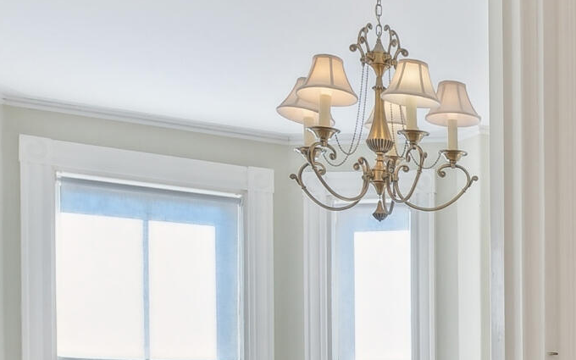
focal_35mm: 72
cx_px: 840
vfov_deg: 17.2
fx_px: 1130
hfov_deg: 23.5
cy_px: 445
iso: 320
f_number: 7.1
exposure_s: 1/15
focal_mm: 16
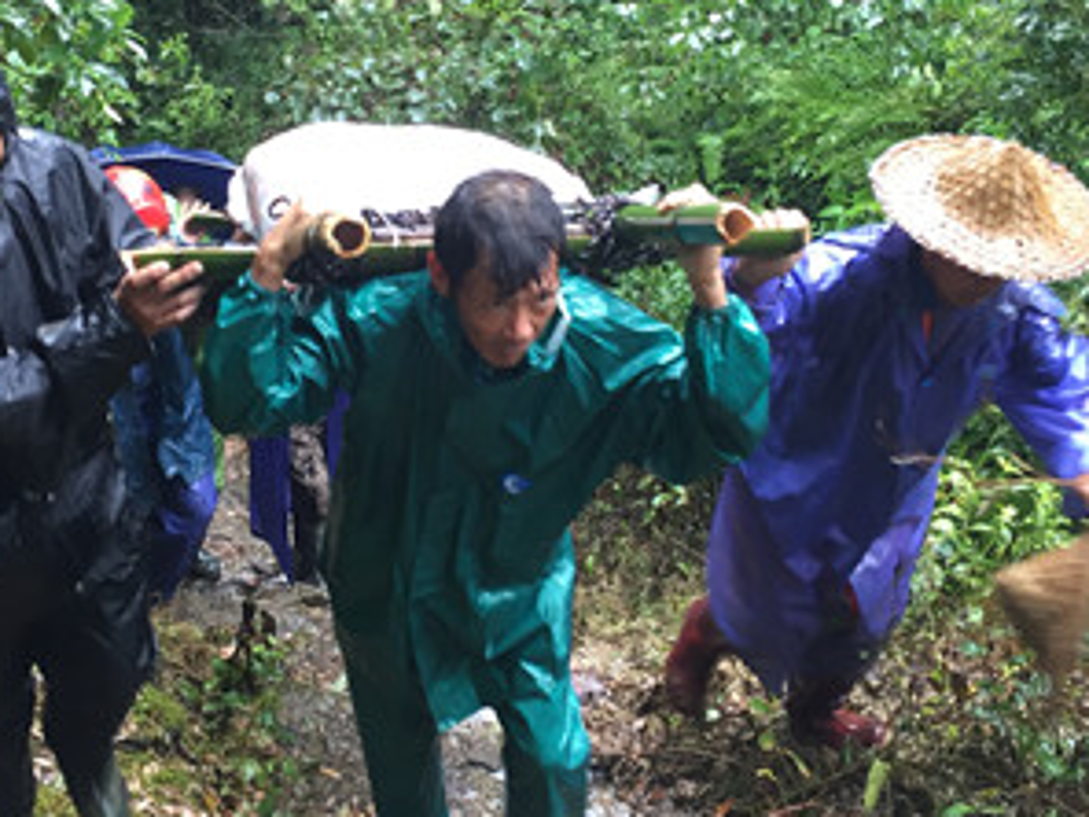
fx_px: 1542
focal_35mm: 49
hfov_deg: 38.8
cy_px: 252
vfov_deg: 29.4
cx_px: 453
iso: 80
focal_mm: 4.15
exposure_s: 1/33
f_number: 2.2
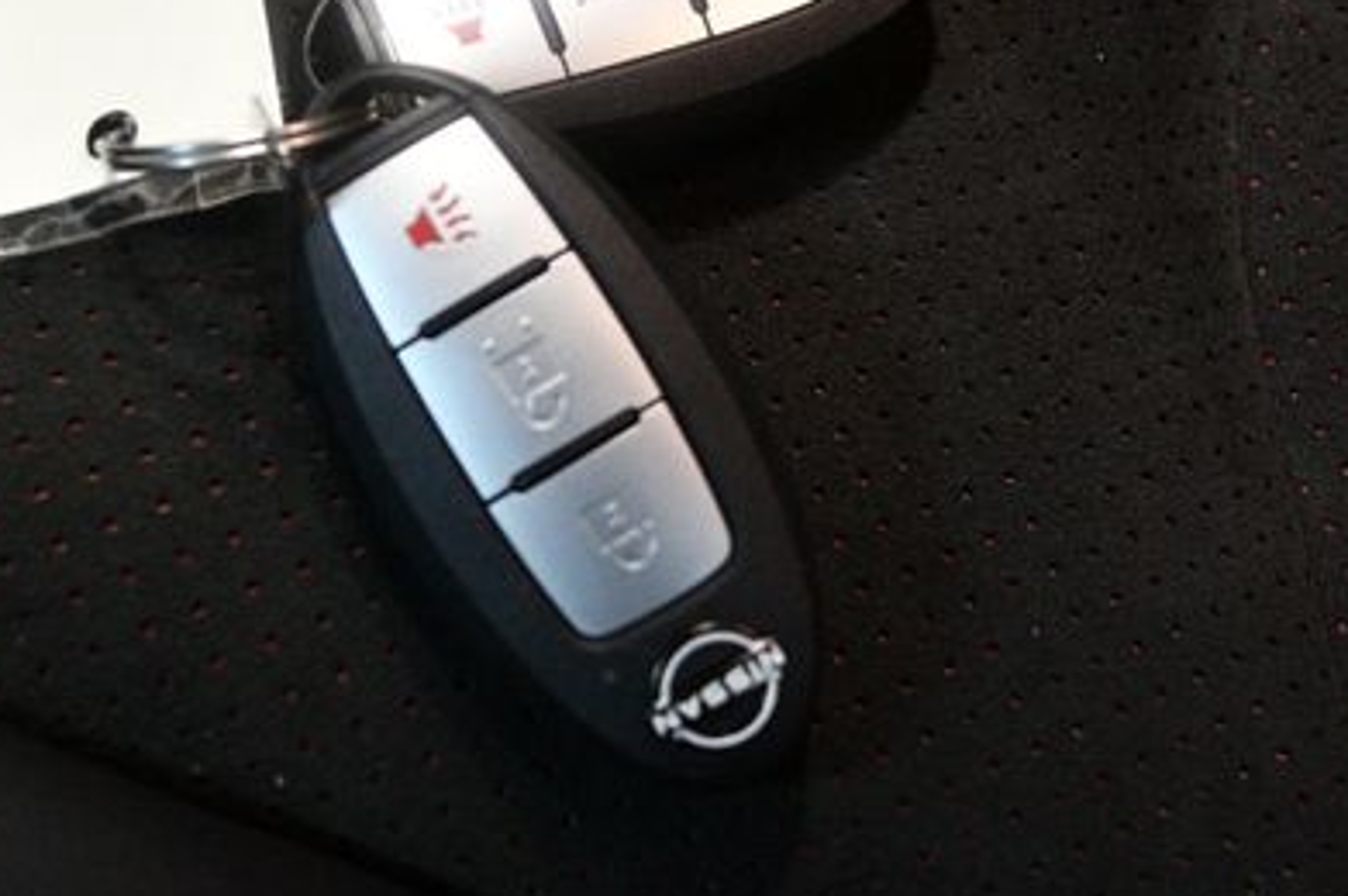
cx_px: 559
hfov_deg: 36.8
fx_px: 2020
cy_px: 327
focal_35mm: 54
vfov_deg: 24.9
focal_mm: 22
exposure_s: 1/60
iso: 4500
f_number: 4
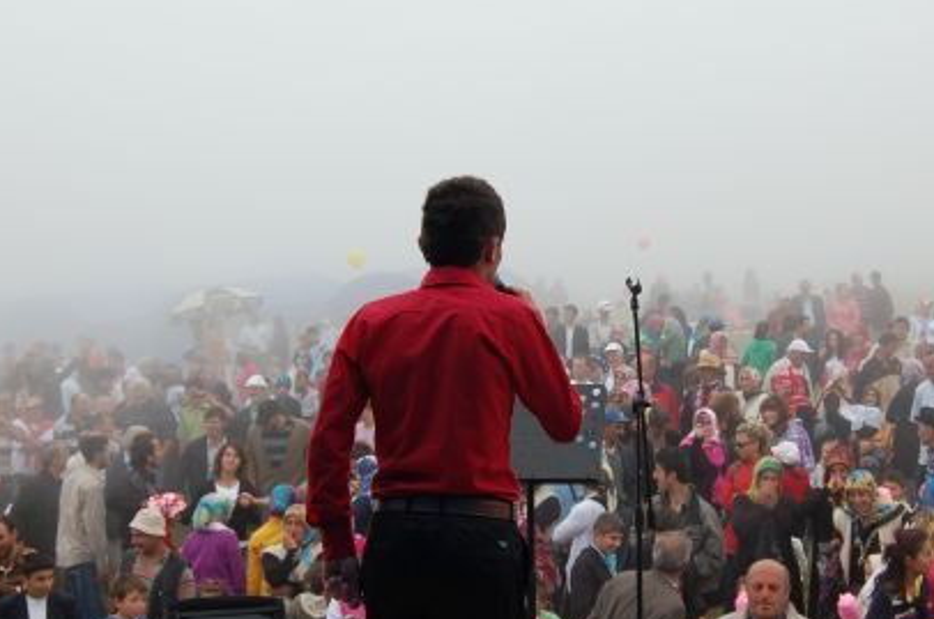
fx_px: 1838
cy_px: 257
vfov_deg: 19.1
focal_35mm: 71
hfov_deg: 28.4
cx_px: 568
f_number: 7.1
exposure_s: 1/200
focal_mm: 30
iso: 200
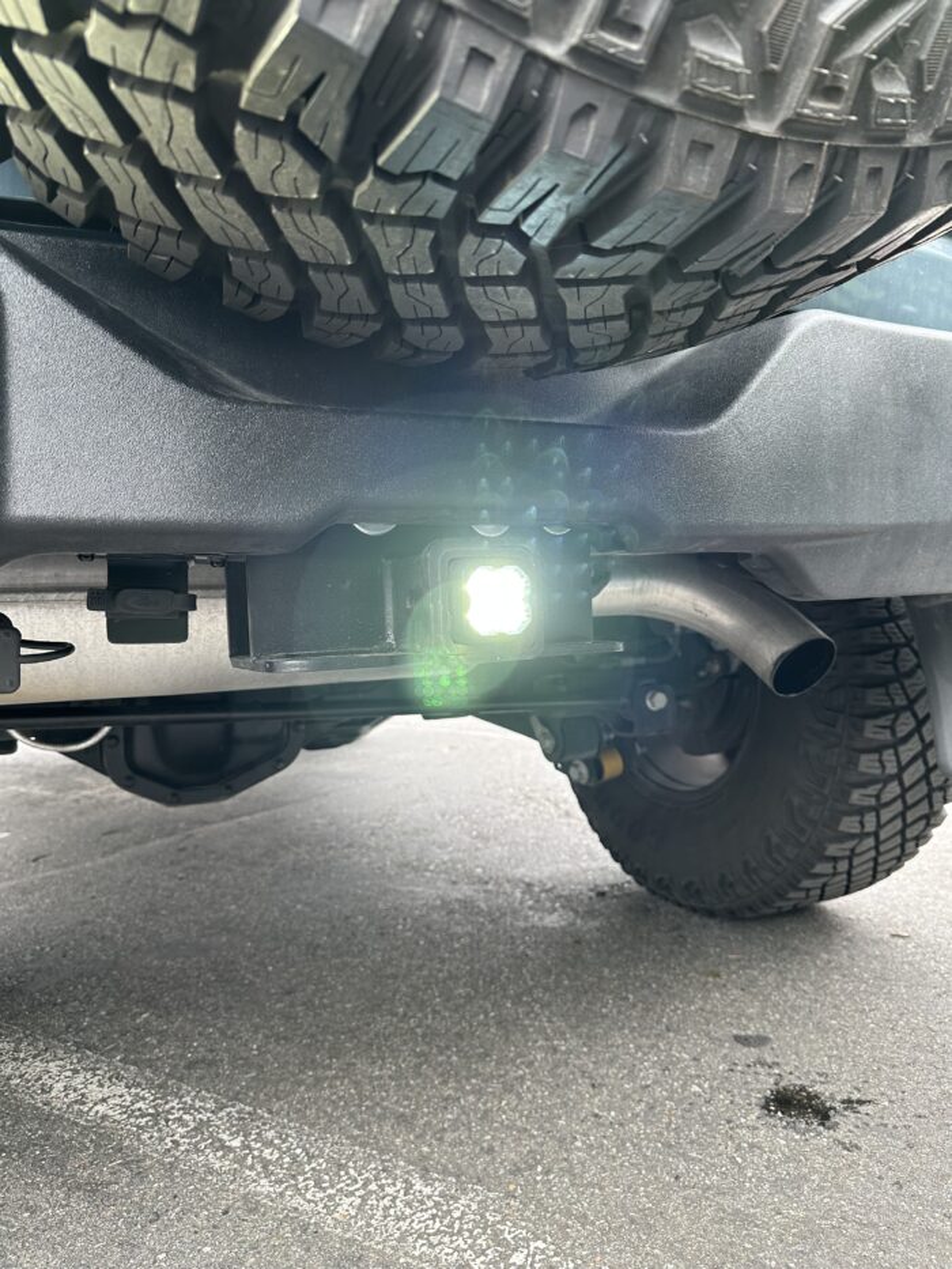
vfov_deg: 71.6
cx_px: 476
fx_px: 880
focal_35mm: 24
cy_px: 634
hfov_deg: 56.8
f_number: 1.78
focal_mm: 6.86
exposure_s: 1/142
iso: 125
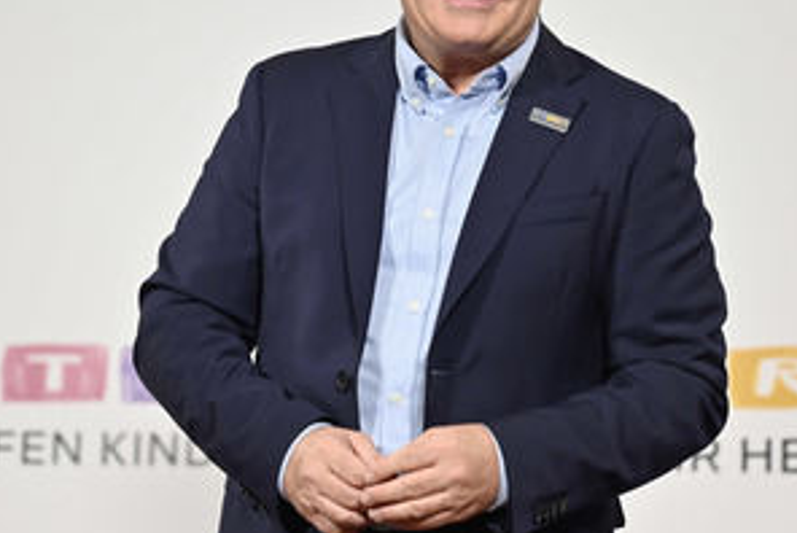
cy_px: 202
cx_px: 421
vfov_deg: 9.4
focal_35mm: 146
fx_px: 3235
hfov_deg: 14.0
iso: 1000
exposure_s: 1/320
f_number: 2.8
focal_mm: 96
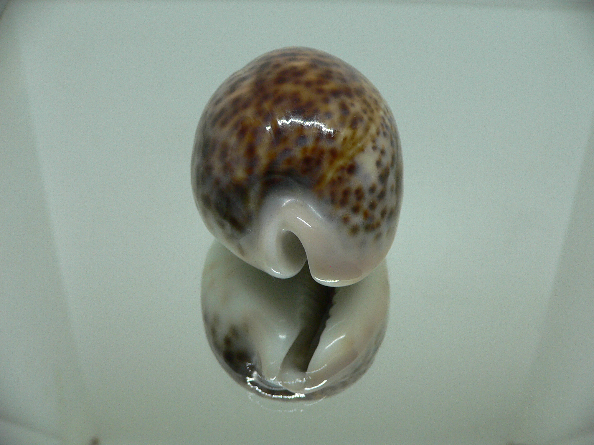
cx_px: 297
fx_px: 601
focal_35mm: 35
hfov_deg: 52.6
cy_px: 222
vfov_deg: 40.7
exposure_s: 1/60
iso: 150
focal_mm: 4.6
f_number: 2.8
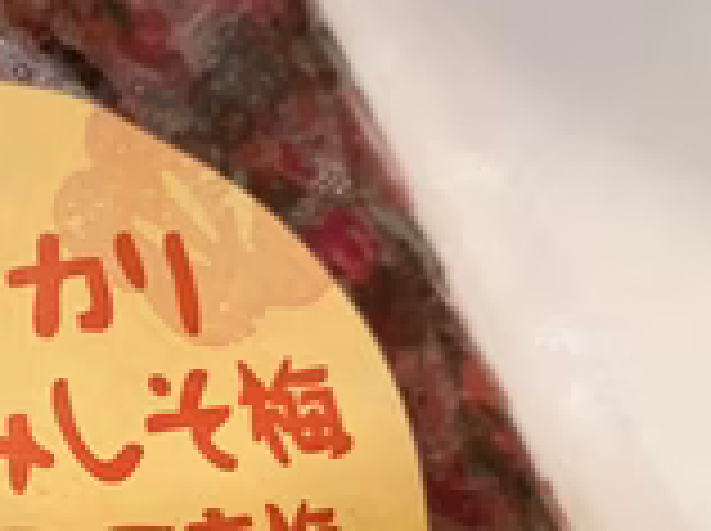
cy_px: 594
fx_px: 1354
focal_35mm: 66
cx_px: -40
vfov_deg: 21.0
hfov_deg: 27.3
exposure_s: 1/60
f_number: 1.8
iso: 320
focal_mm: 4.25
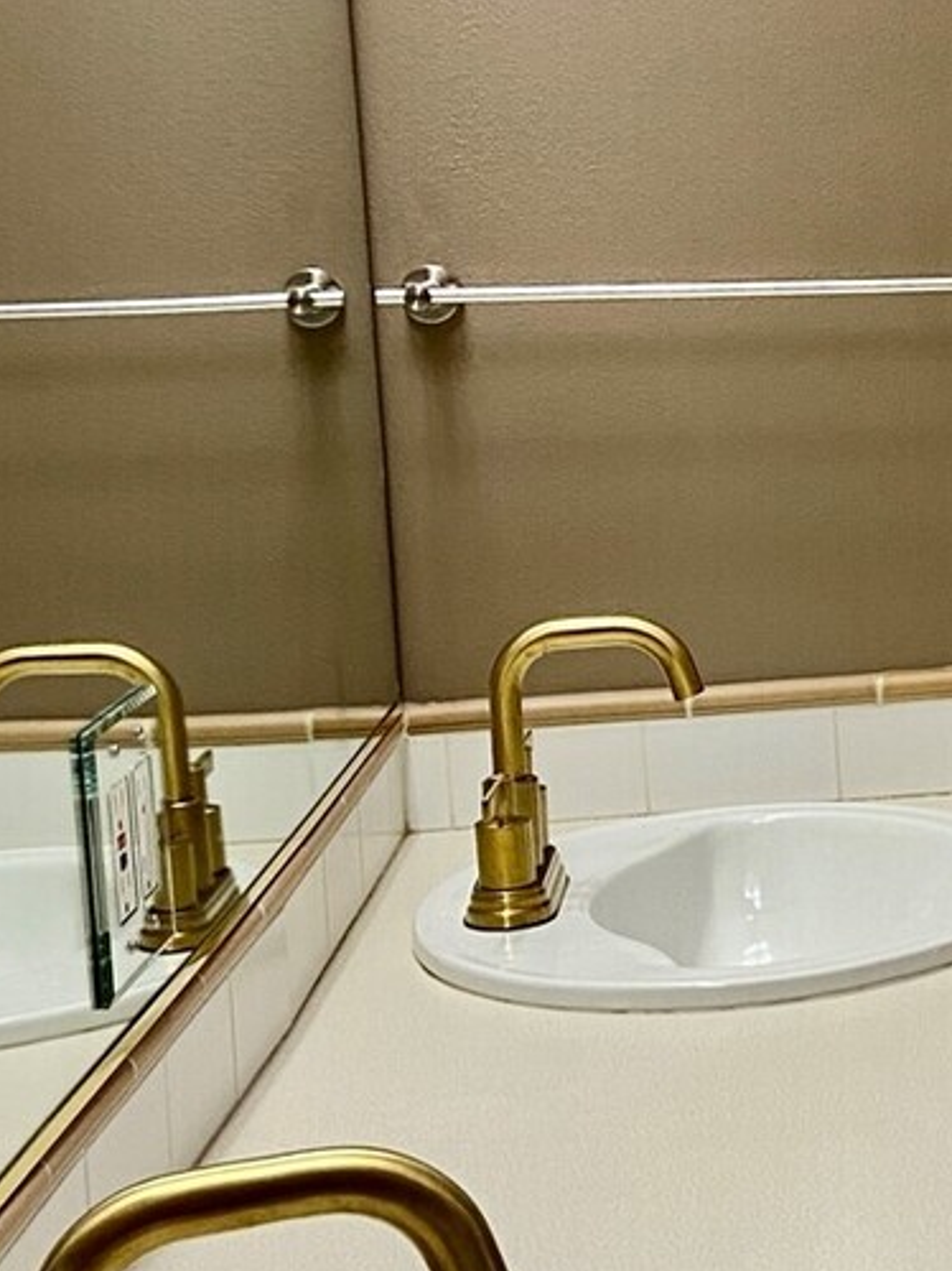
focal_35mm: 75
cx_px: 1232
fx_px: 2751
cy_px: 562
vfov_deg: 26.0
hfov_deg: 18.3
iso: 80
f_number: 1.8
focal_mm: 4.25
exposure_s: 1/60
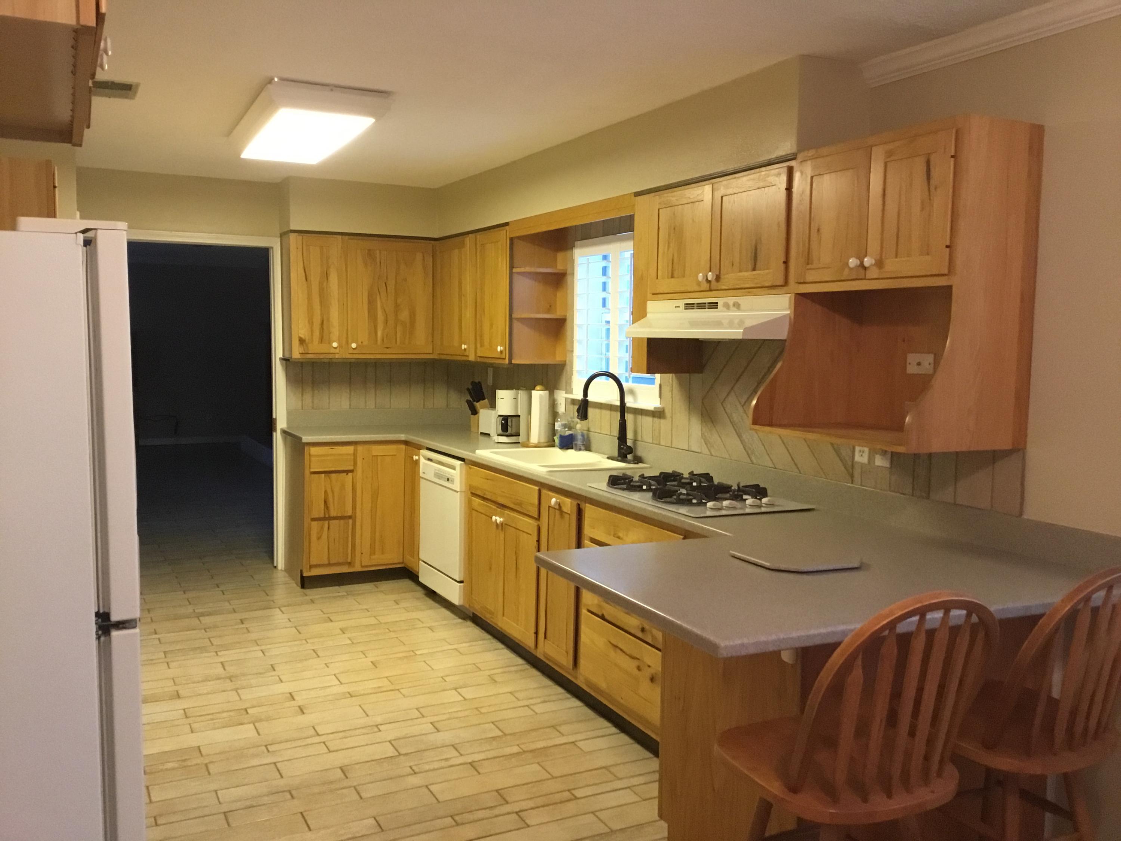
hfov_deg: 58.4
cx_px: 560
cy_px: 420
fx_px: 1004
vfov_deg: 45.4
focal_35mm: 31
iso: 200
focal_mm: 3.3
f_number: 2.4
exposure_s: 1/17
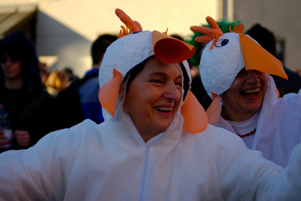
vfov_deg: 16.6
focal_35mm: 82
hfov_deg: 24.6
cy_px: 100
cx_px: 150
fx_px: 691
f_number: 2.8
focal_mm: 55
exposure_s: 1/400
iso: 100
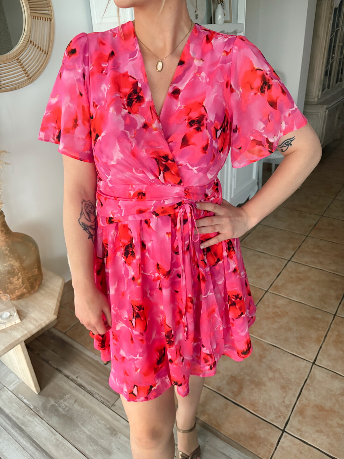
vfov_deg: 67.3
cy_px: 230
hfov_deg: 53.1
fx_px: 345
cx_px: 172
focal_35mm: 26
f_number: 1.6
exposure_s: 1/60
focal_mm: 5.96
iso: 320
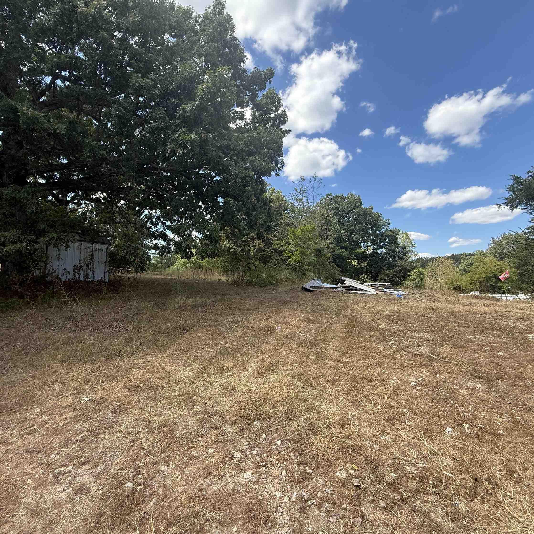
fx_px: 297
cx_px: 245
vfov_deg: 84.0
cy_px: 263
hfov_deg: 83.8
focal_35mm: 17
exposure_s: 1/579
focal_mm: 2.22
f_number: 2.2
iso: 64
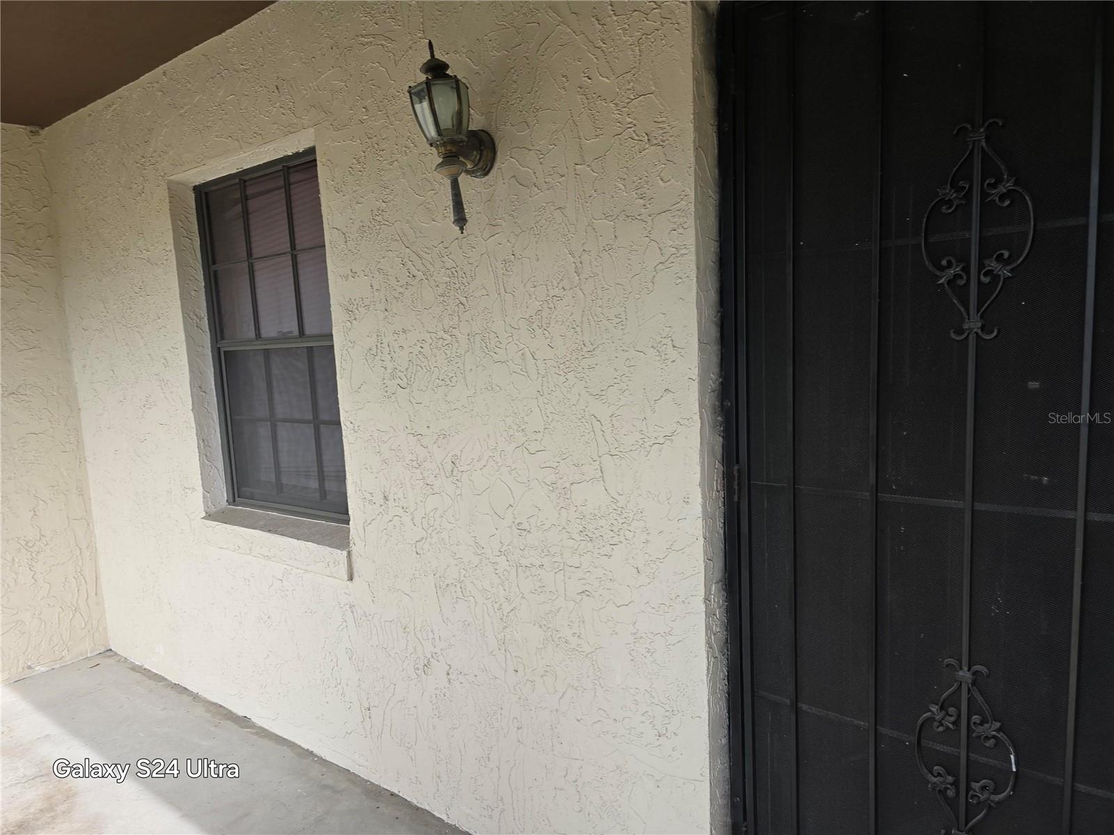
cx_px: 557
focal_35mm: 23
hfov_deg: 73.9
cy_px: 418
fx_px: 740
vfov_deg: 58.9
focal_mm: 6.3
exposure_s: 1/180
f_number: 1.7
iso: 12
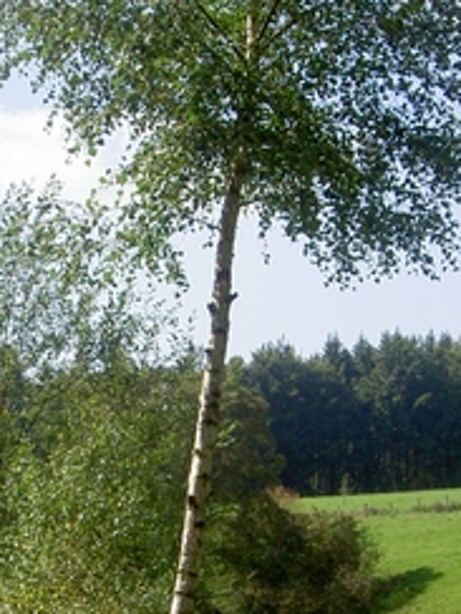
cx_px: 121
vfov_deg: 20.2
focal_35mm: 96
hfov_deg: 15.3
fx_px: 1705
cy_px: 503
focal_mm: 8
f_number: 4.7
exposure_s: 1/400
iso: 100
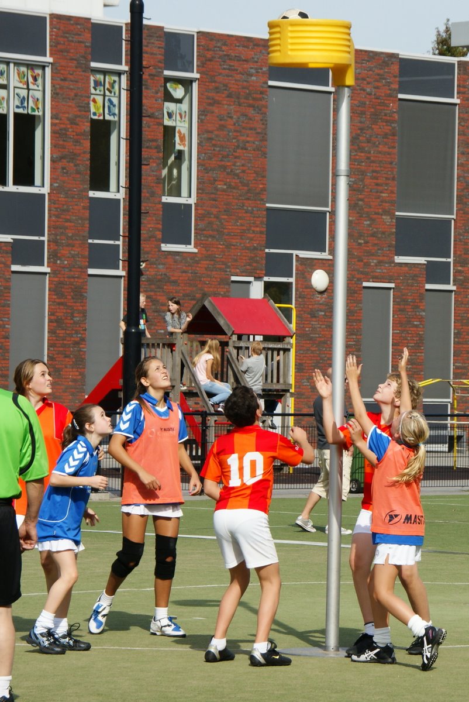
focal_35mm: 112
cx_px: 234
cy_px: 351
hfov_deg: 12.2
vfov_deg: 18.2
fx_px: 2194
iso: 200
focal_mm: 75
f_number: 9
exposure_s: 1/400
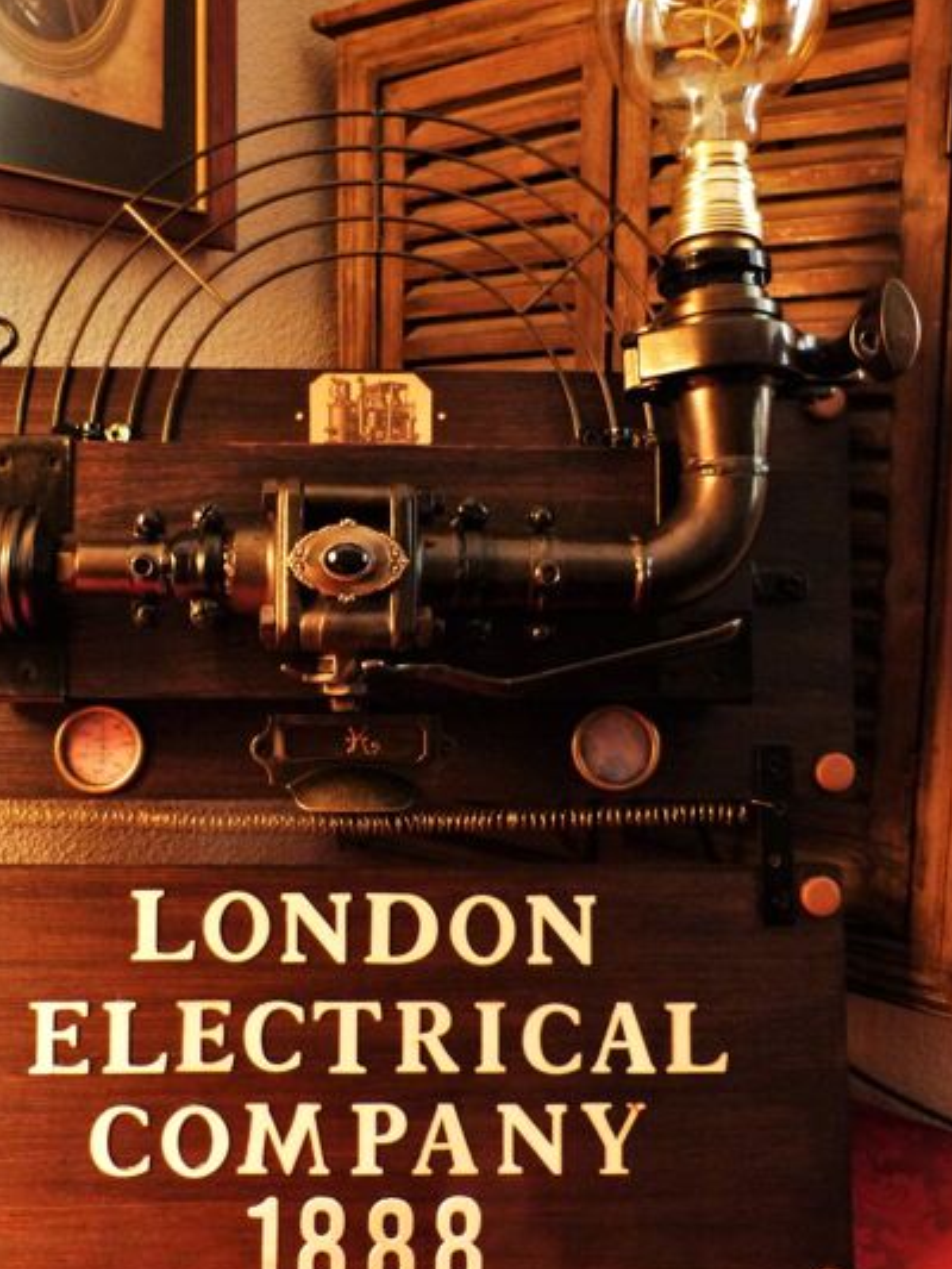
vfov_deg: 59.9
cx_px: 390
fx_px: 1100
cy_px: 598
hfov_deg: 46.6
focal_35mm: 30
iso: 400
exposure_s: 1/5
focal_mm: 4.5
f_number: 2.8
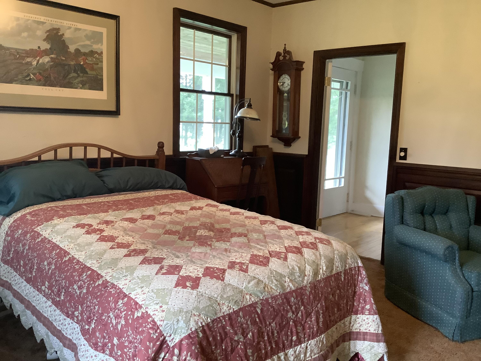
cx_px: 240
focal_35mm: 31
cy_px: 180
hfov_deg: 58.4
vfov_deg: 45.4
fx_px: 431
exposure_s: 1/50
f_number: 2.4
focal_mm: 3.3
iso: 250
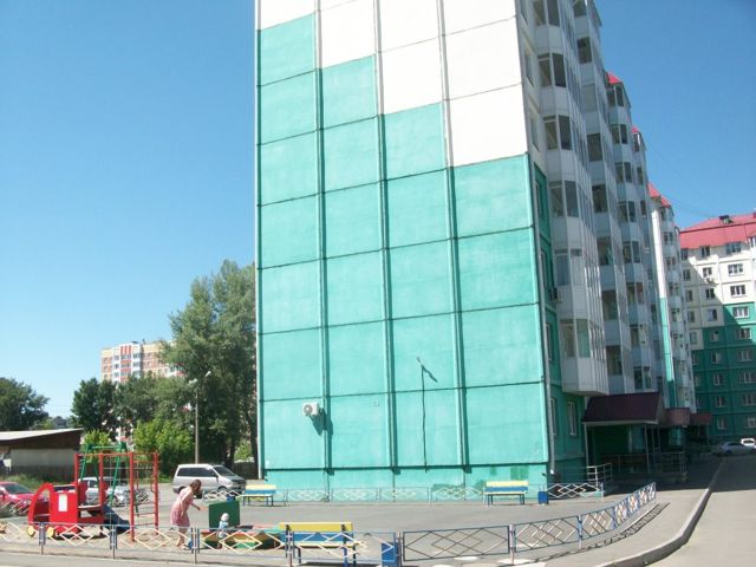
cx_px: 378
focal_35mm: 34
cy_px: 284
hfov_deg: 54.0
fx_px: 743
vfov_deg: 41.8
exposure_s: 1/222
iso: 64
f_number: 5.5
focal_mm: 5.7
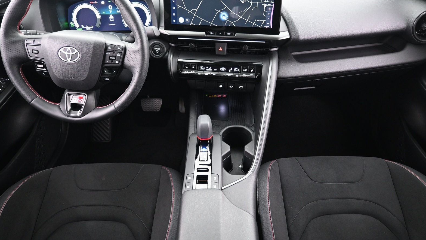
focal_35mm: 26
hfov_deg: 71.9
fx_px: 294
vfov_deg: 44.3
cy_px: 108
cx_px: 219
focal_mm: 16
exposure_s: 1/6
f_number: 3.5
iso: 1600
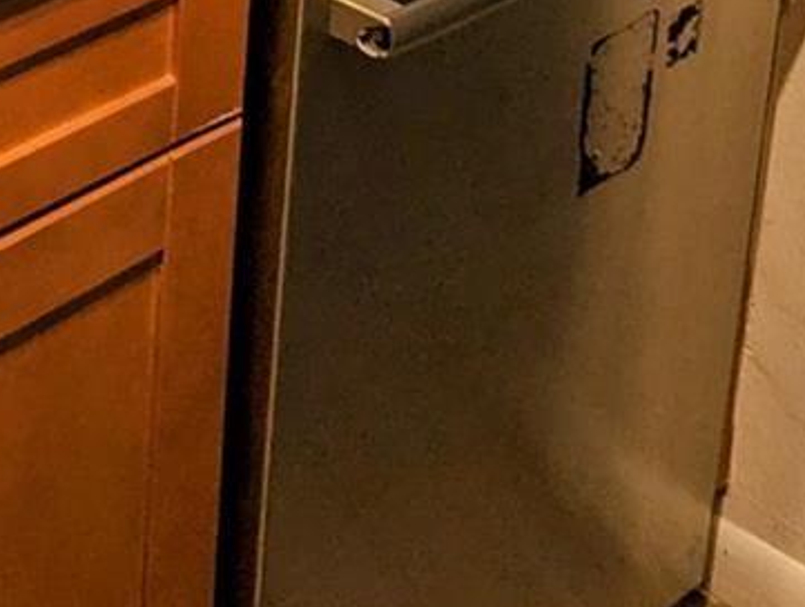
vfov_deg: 12.6
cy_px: -536
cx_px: -363
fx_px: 2469
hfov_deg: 17.0
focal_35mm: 106
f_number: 1.85
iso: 37
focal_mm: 6.81
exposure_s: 1/120
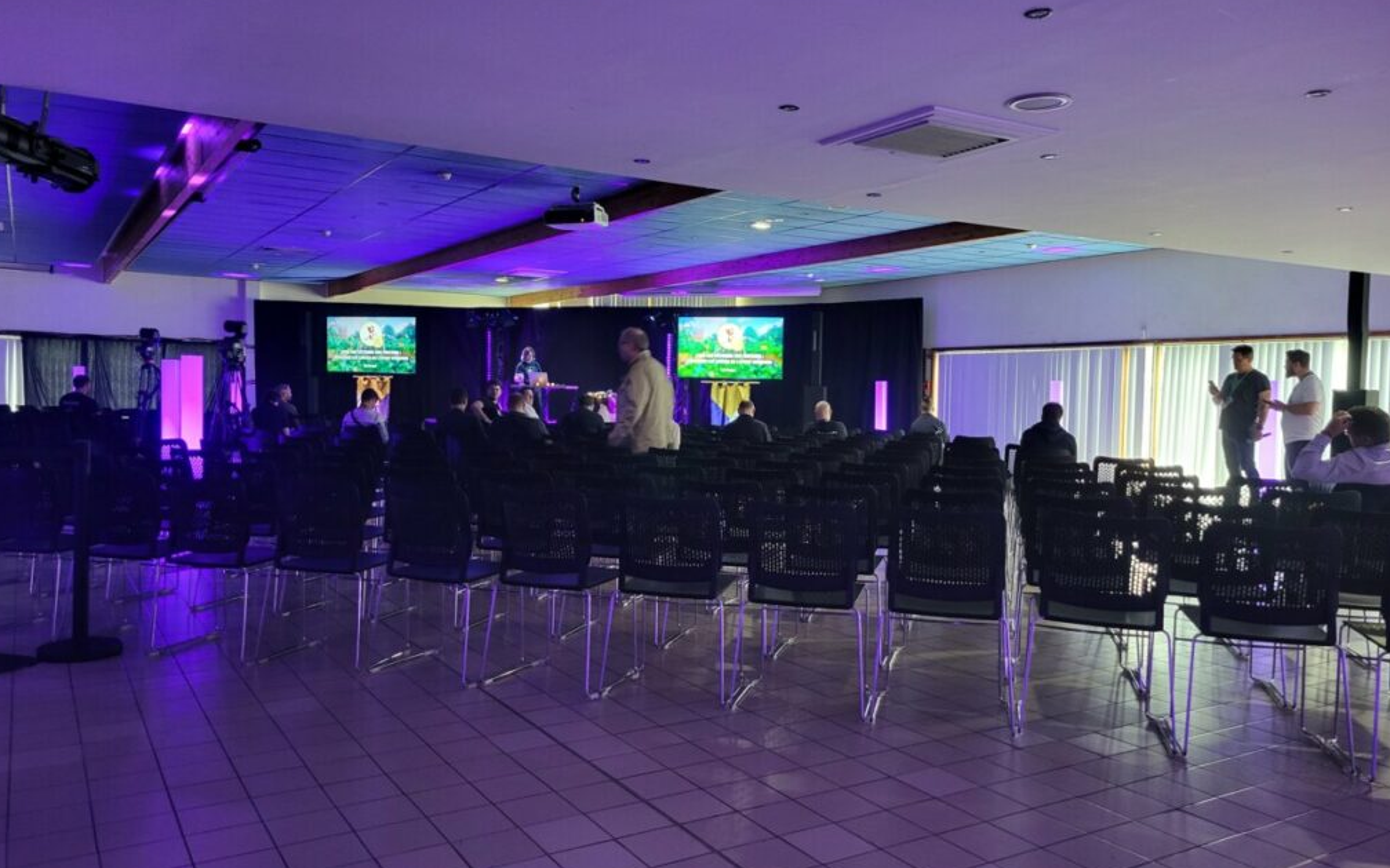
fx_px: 1061
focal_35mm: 28
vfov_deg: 44.5
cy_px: 446
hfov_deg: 66.5
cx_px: 689
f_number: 1.8
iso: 640
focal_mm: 5.4
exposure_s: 1/25
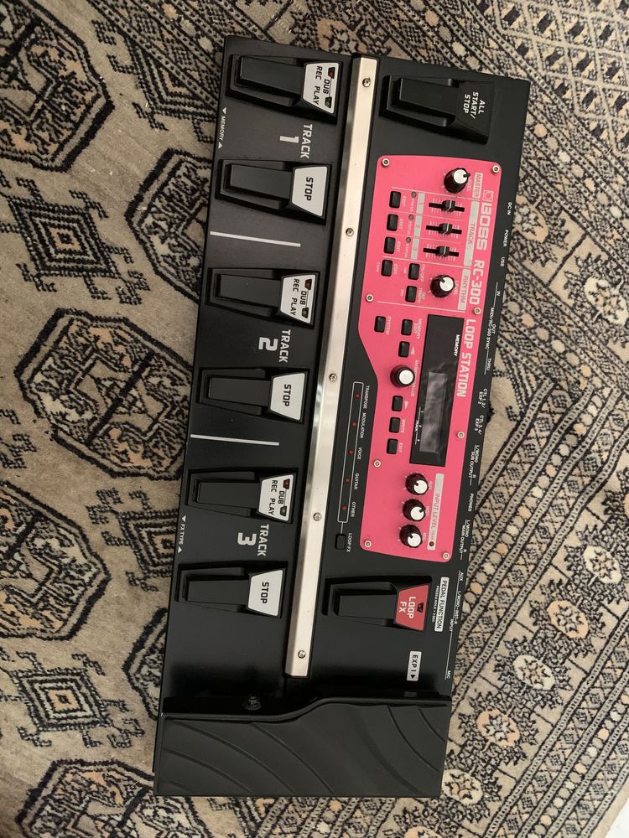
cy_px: 419
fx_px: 630
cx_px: 314
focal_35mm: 26
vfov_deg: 67.3
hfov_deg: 53.1
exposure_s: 1/24
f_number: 1.8
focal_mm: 4.25
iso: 640
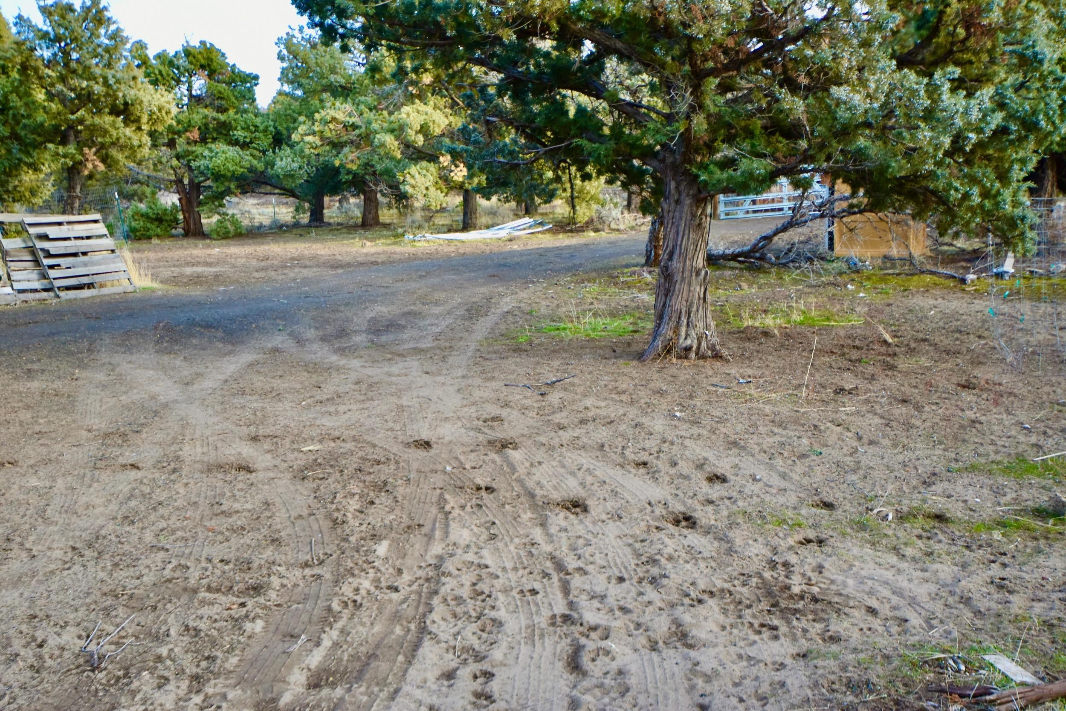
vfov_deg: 36.9
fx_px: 1066
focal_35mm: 36
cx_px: 533
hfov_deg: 53.1
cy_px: 356
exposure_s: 1/250
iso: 560
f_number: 4.5
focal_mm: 24
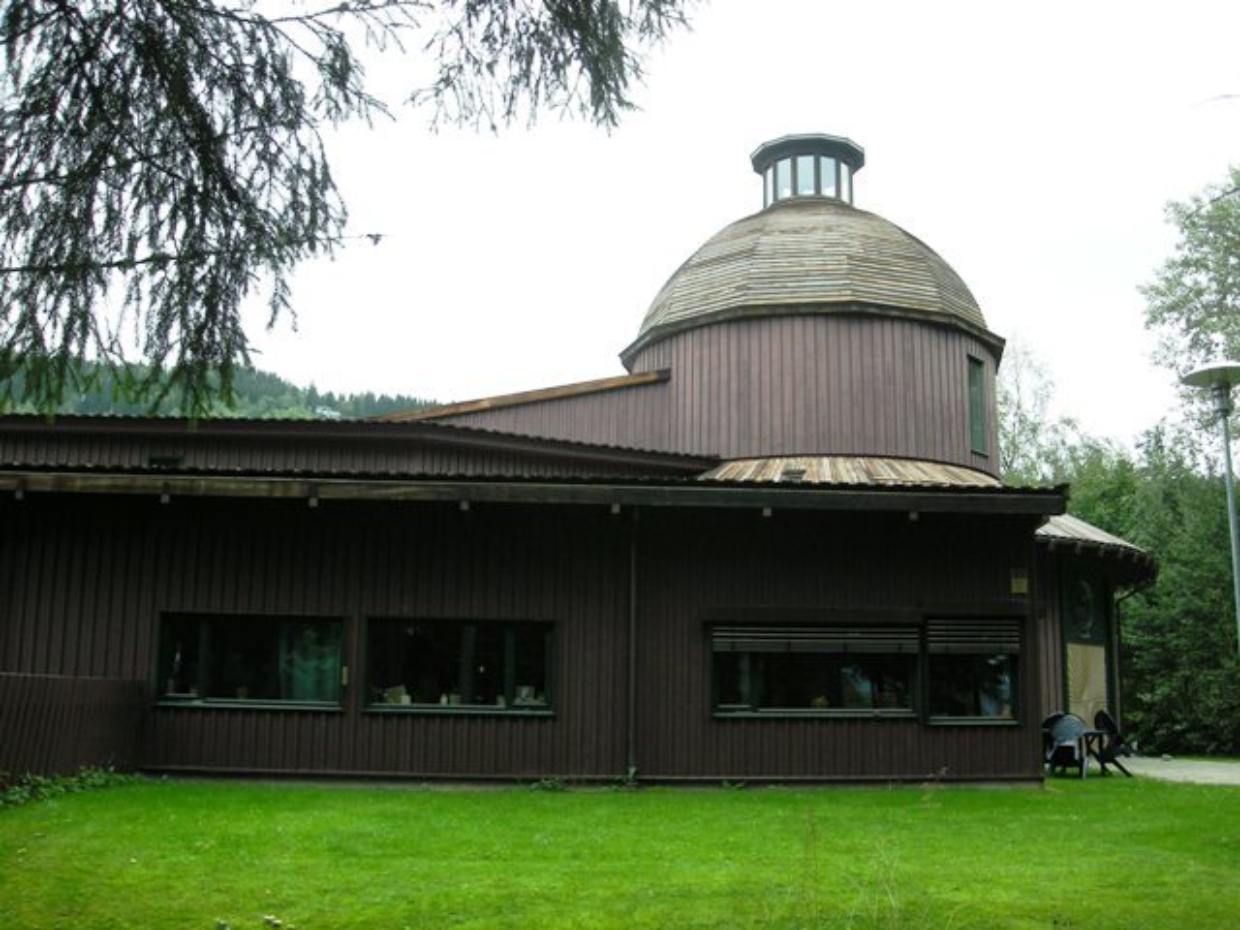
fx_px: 1254
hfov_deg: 52.6
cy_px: 465
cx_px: 620
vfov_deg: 40.7
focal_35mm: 35
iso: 86
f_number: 2.8
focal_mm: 5.7
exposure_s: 1/65.8
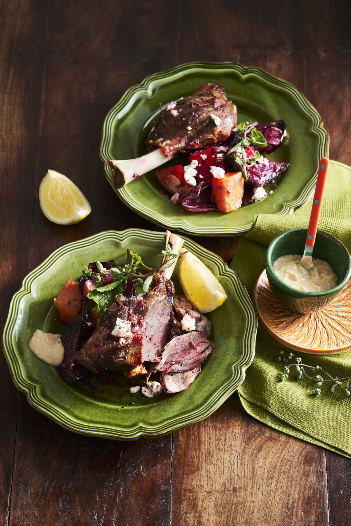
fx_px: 1272
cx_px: 177
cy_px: 262
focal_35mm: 87
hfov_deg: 15.7
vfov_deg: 23.4
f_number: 8
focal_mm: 85
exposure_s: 1/125
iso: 100
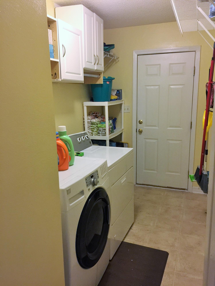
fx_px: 240
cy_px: 143
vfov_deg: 61.7
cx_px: 108
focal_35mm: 29
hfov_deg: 48.2
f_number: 2.2
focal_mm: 4.15
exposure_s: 1/10
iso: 125
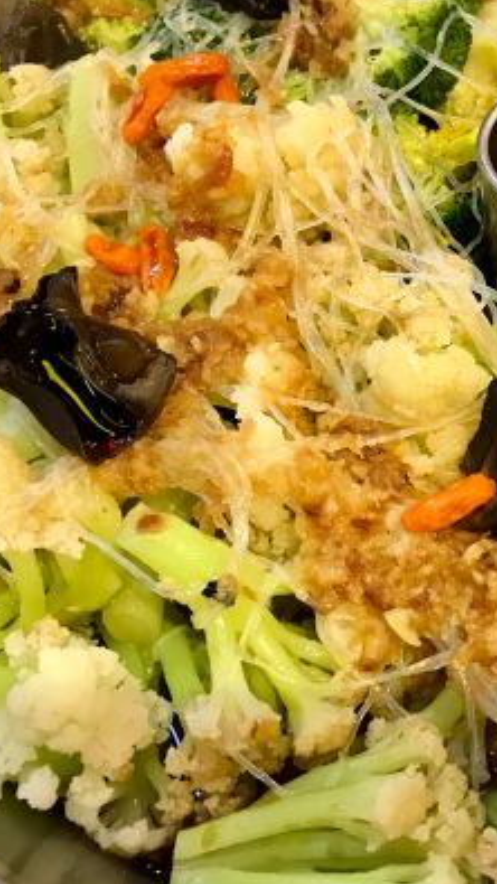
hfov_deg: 20.9
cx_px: 575
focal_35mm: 54
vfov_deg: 38.4
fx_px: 1266
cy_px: 366
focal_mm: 3.99
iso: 80
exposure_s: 1/17
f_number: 1.8
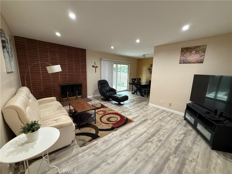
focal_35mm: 14
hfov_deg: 102.1
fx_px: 94
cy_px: 87
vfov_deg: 85.7
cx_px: 116
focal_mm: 2.22
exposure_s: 1/60
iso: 250
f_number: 2.2
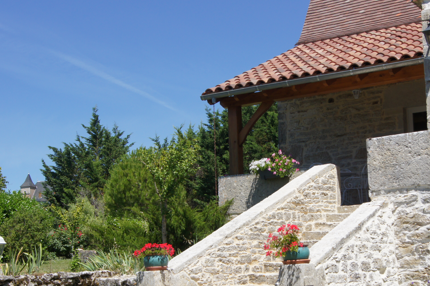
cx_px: 271
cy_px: 200
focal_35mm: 59
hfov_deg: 33.8
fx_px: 704
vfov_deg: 22.8
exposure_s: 1/320
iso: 200
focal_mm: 26
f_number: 11
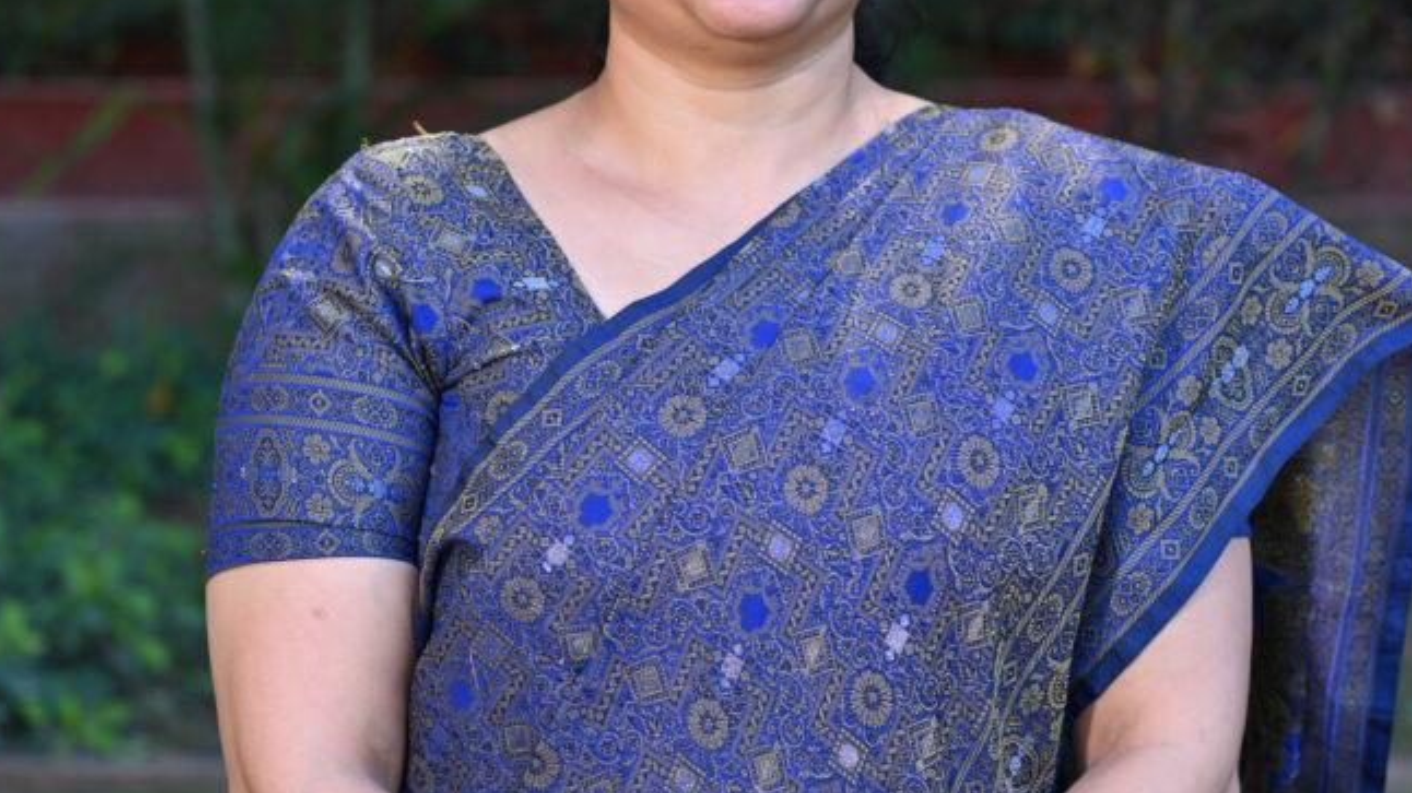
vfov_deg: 14.6
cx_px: 716
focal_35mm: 83
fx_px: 3107
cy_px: 411
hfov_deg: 25.6
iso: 100
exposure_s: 1/160
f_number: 3.5
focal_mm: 50
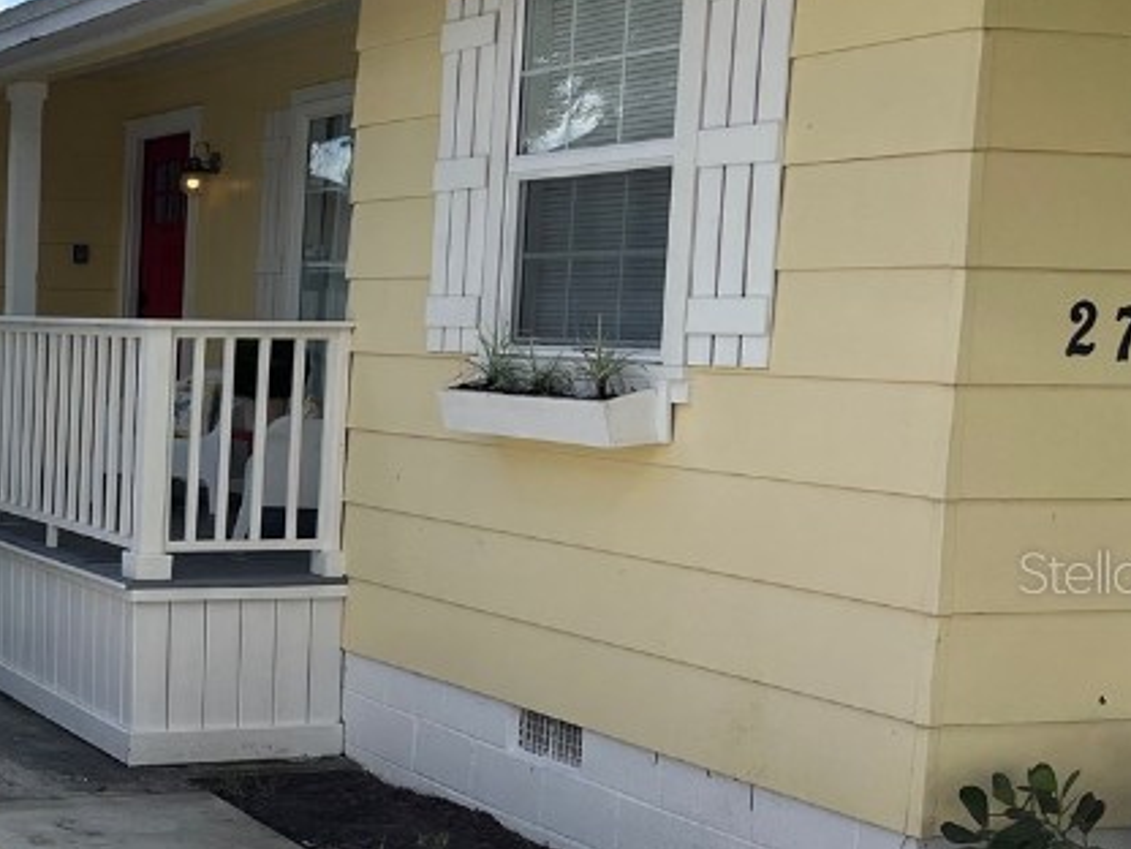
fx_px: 2091
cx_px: -117
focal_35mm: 64
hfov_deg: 27.6
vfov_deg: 22.8
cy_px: 571
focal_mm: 5.1
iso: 50
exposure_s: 1/5319
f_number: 1.6
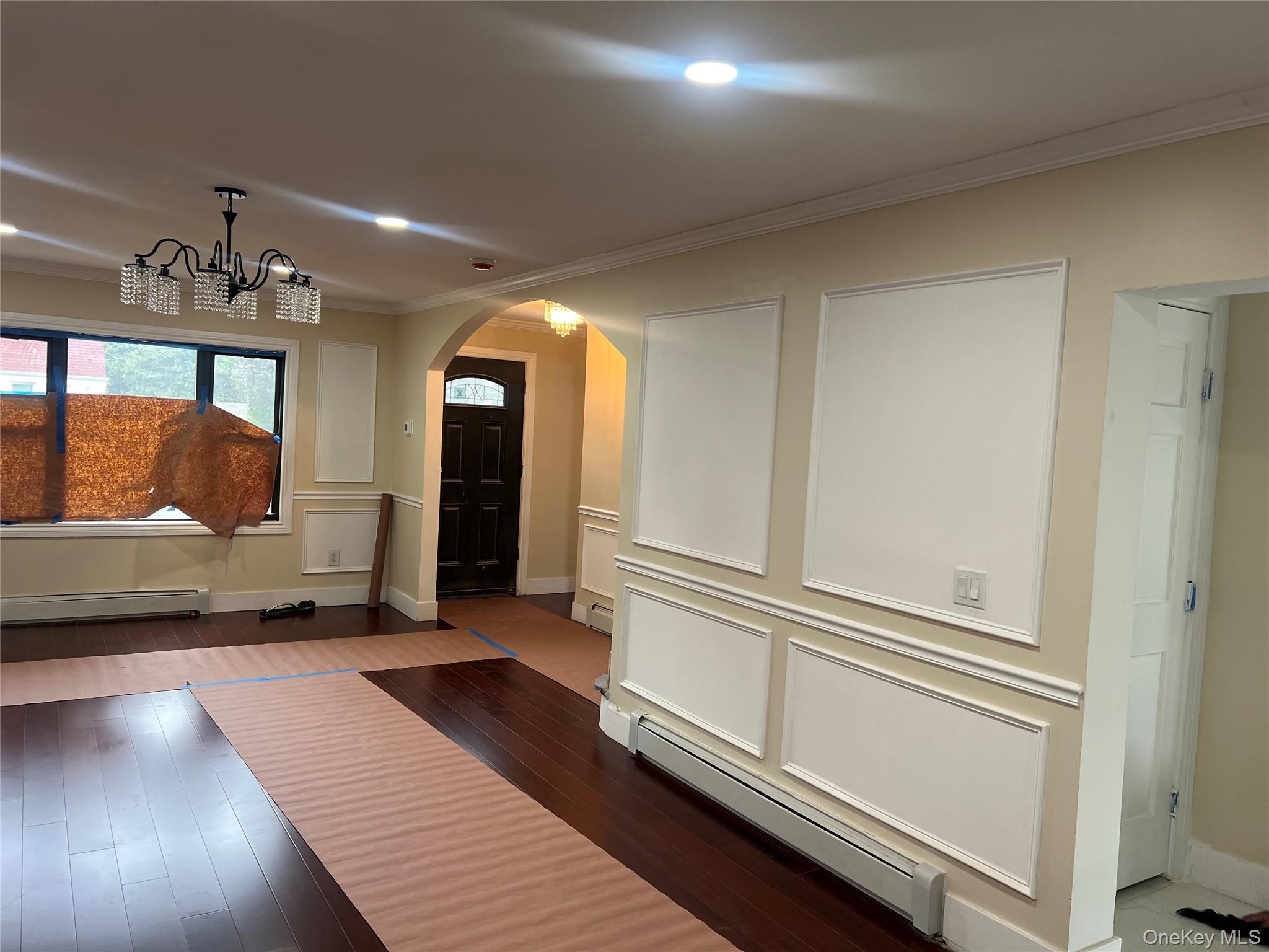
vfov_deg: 53.1
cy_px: 476
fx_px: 953
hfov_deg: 67.3
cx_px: 634
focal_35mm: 26
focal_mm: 5.7
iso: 100
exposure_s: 1/120
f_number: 1.5
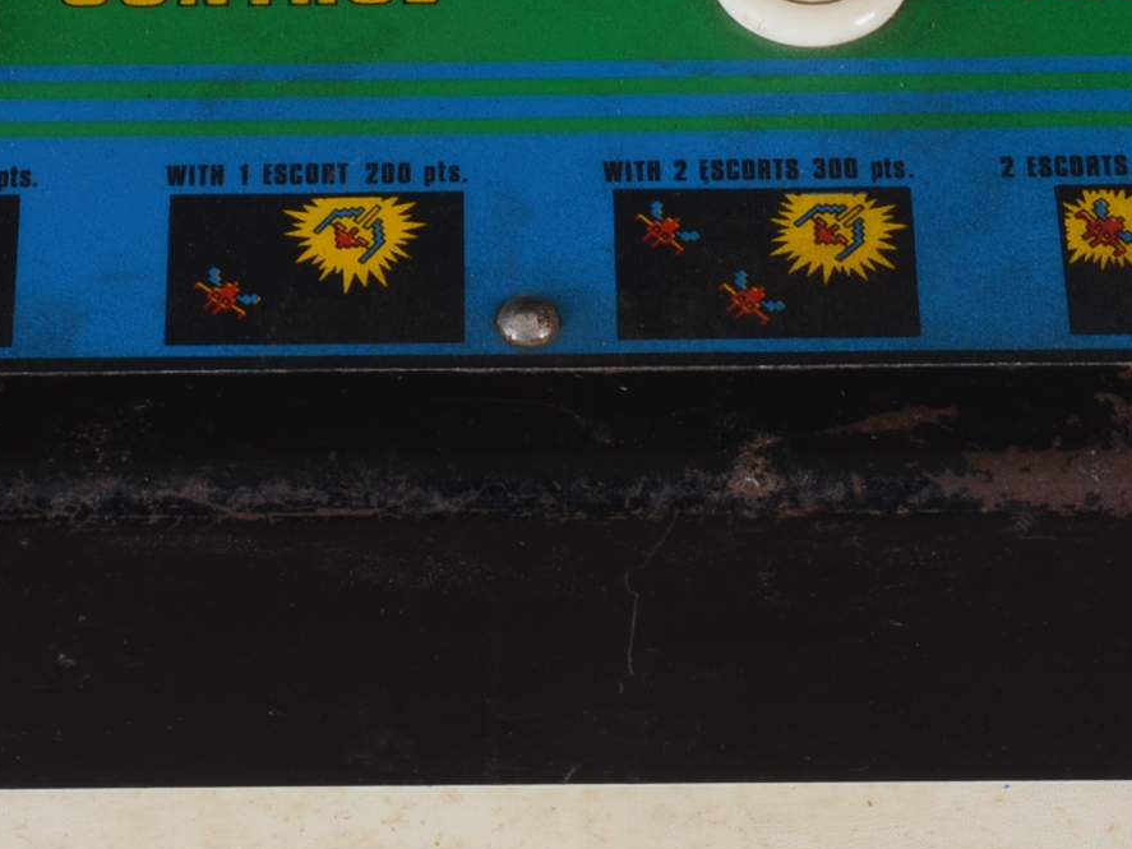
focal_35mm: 152
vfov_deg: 9.8
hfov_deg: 13.0
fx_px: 4970
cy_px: 397
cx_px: 502
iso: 160
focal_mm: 38
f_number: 16
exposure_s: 1/160
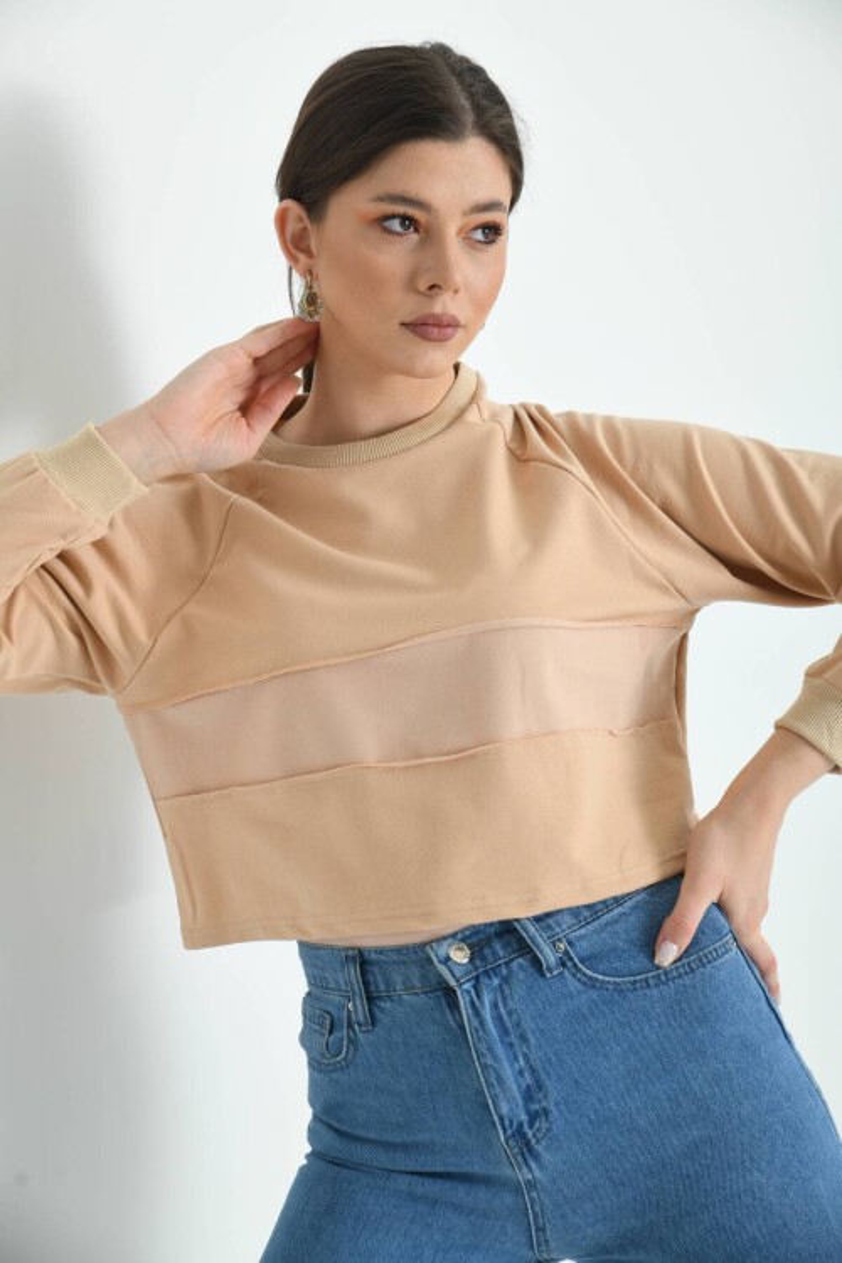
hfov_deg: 21.9
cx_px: 421
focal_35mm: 62
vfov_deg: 32.4
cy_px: 632
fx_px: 2175
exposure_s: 1/125
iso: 100
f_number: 6.3
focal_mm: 62
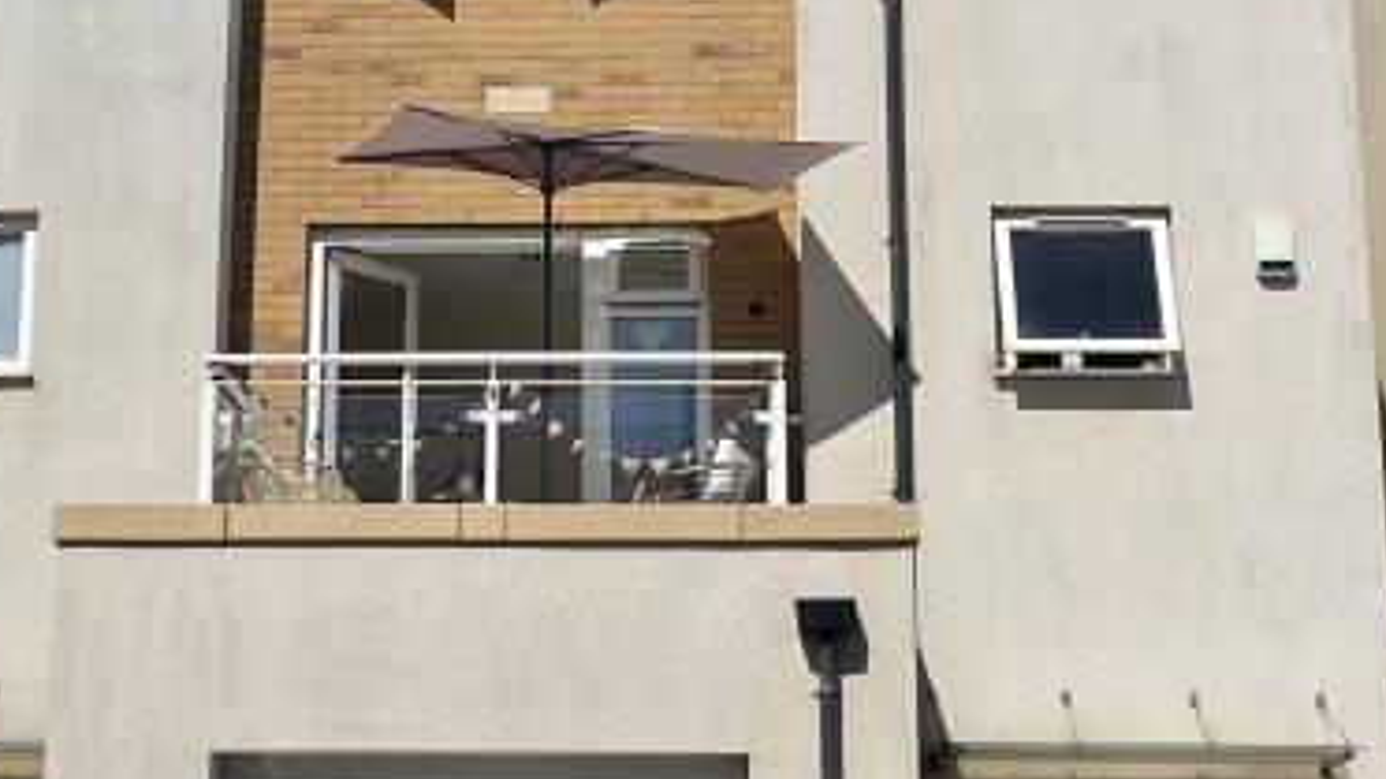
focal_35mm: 78
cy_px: 261
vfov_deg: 15.4
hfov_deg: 27.1
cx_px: 540
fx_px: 2866
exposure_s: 1/7813
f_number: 1.6
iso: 32
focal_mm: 4.2
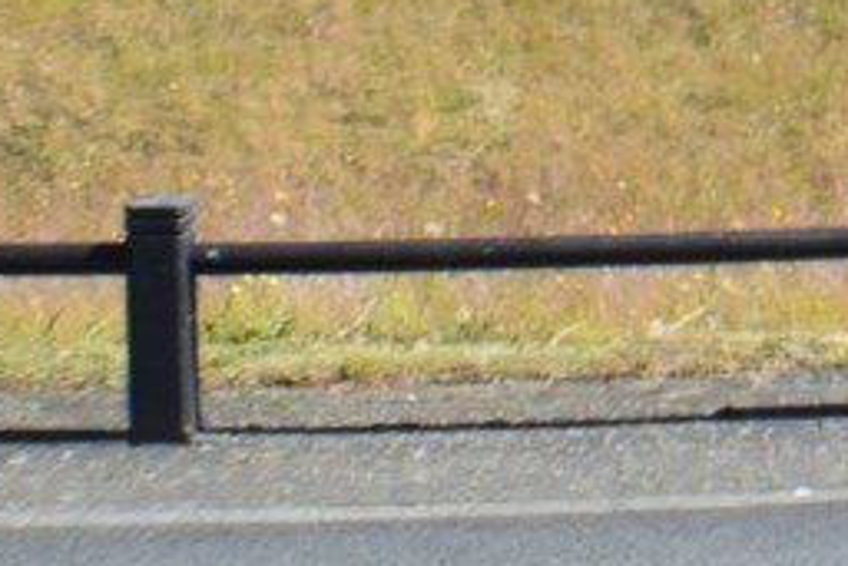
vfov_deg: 9.0
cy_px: -548
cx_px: 1355
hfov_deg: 13.3
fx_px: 3394
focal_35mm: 144
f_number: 10
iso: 400
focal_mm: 24
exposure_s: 1/320
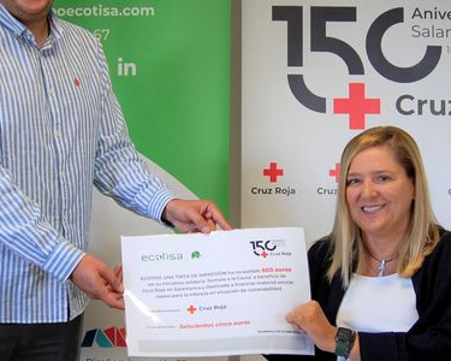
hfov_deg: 31.4
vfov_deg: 25.4
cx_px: 207
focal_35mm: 60
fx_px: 801
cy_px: 194
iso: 400
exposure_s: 1/80
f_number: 4.5
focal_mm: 20
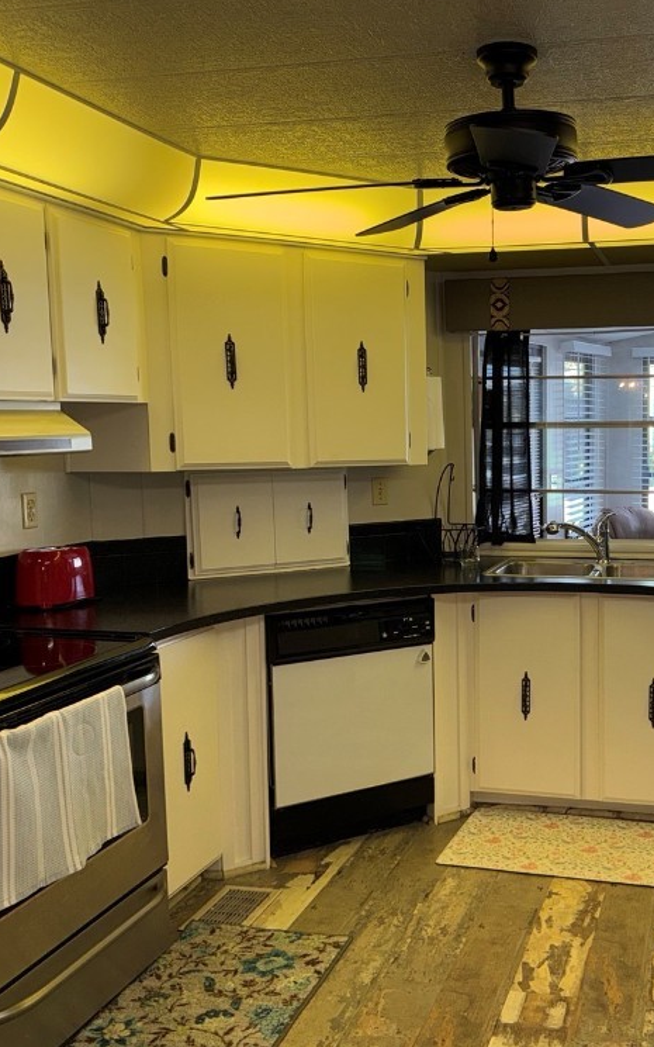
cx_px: 513
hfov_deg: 35.2
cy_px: 531
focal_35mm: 35
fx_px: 998
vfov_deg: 55.3
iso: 64
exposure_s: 1/120
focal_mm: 6.76
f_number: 1.78
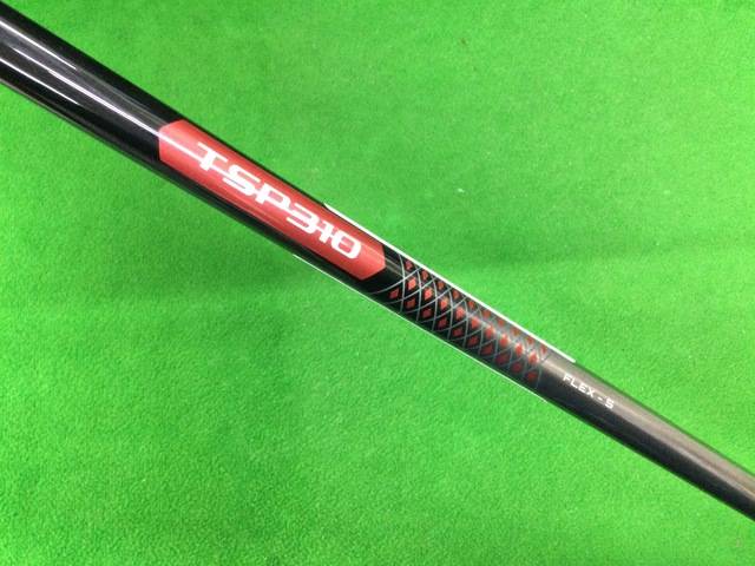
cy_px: 283
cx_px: 378
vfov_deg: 45.4
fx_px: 676
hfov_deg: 58.4
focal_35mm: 31
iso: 200
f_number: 2.4
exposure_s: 1/24
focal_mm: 3.3
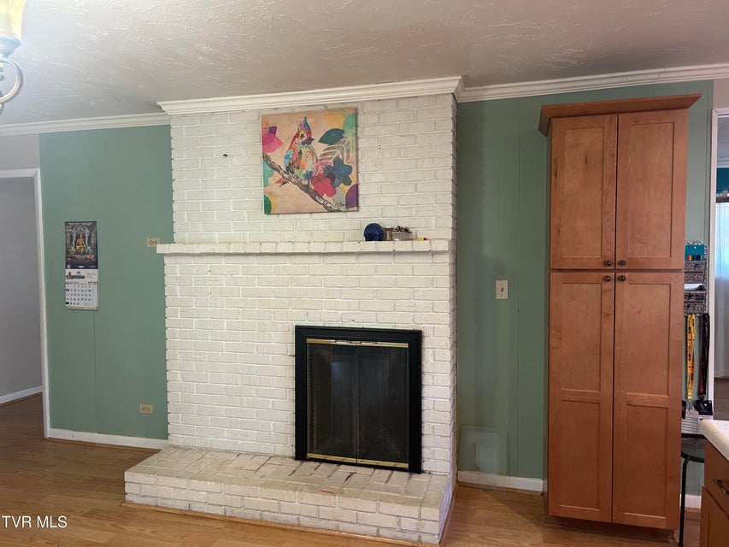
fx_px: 548
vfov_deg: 53.1
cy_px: 274
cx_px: 364
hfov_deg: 67.3
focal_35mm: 26
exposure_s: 1/60
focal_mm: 5.7
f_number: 1.5
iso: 160
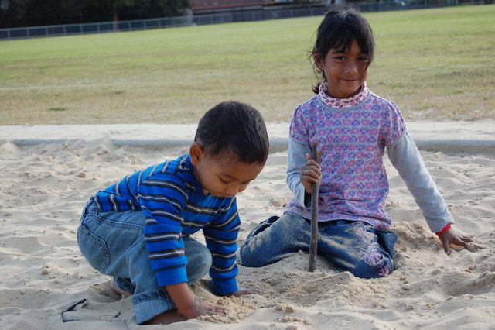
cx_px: 248
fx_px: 1134
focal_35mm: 82
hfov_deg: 24.6
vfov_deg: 16.5
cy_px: 165
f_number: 5.6
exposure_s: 1/125
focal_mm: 55
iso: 200
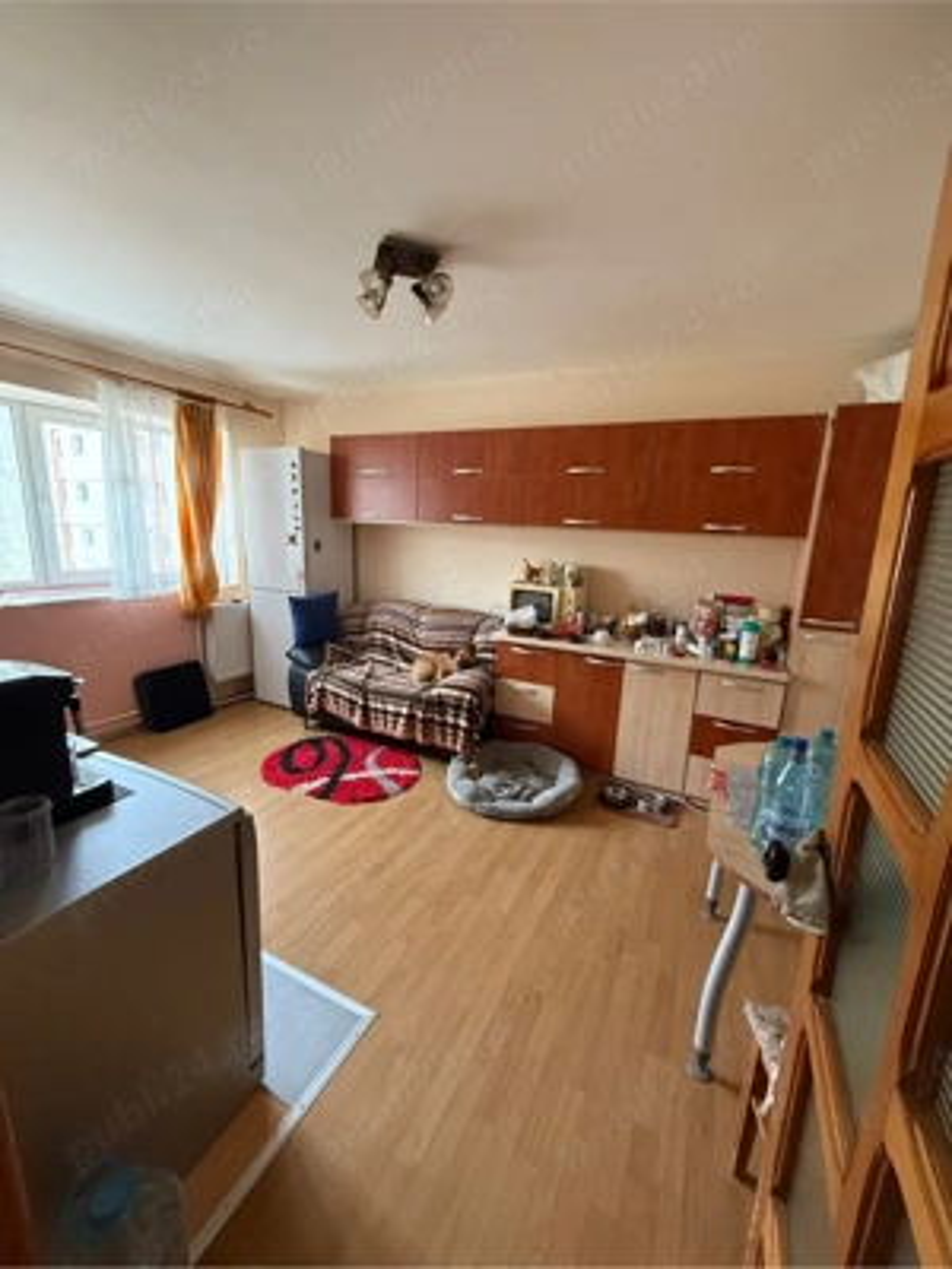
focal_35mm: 14
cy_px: 634
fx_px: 513
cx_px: 476
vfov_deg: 102.1
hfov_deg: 85.7
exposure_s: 1/60
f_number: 2.2
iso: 400
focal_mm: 2.22
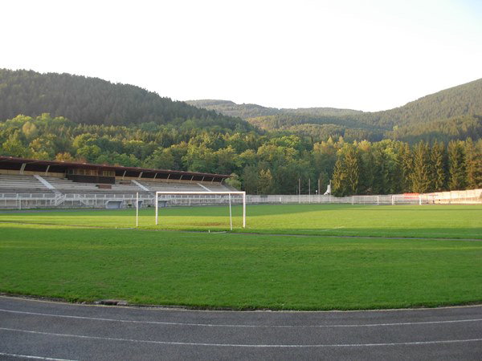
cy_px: 180
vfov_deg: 37.7
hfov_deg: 49.0
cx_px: 241
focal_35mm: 38
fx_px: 529
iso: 79
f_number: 2.9
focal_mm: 6.3
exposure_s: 1/117
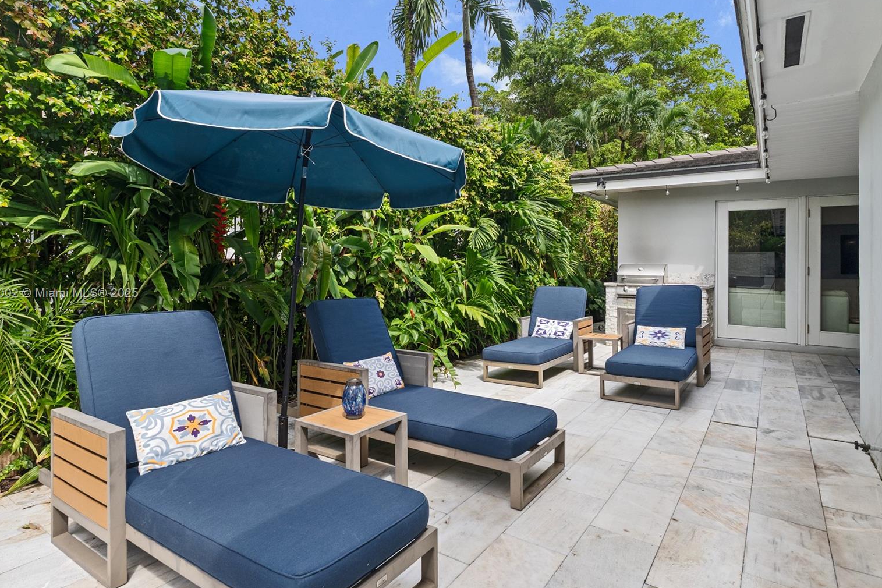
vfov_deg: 64.6
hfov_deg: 86.8
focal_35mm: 19
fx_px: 465
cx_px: 418
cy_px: 294
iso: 400
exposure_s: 1/250
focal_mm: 12
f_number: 8
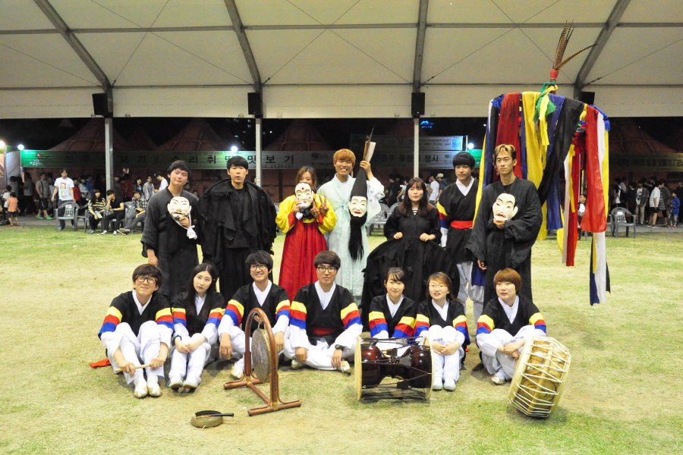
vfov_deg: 43.6
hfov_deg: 61.9
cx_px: 342
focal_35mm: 30
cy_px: 228
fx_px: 569
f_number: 8
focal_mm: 20
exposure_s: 1/100
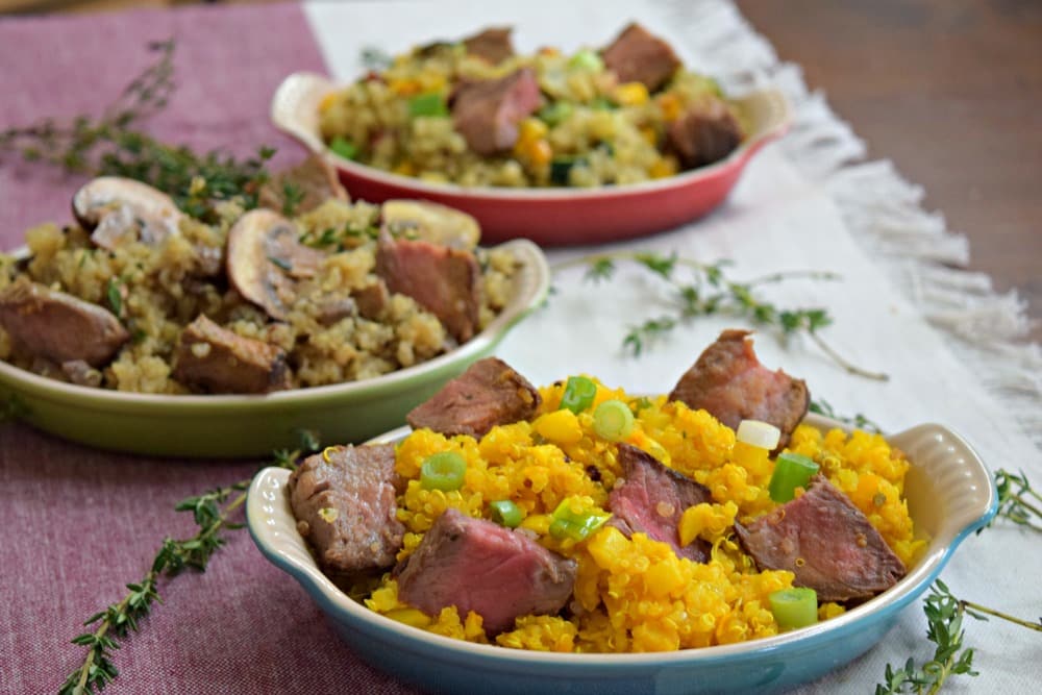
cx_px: 521
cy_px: 348
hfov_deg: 26.0
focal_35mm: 78
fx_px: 2258
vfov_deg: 17.5
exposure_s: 1/60
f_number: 5.6
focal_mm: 52
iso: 1600
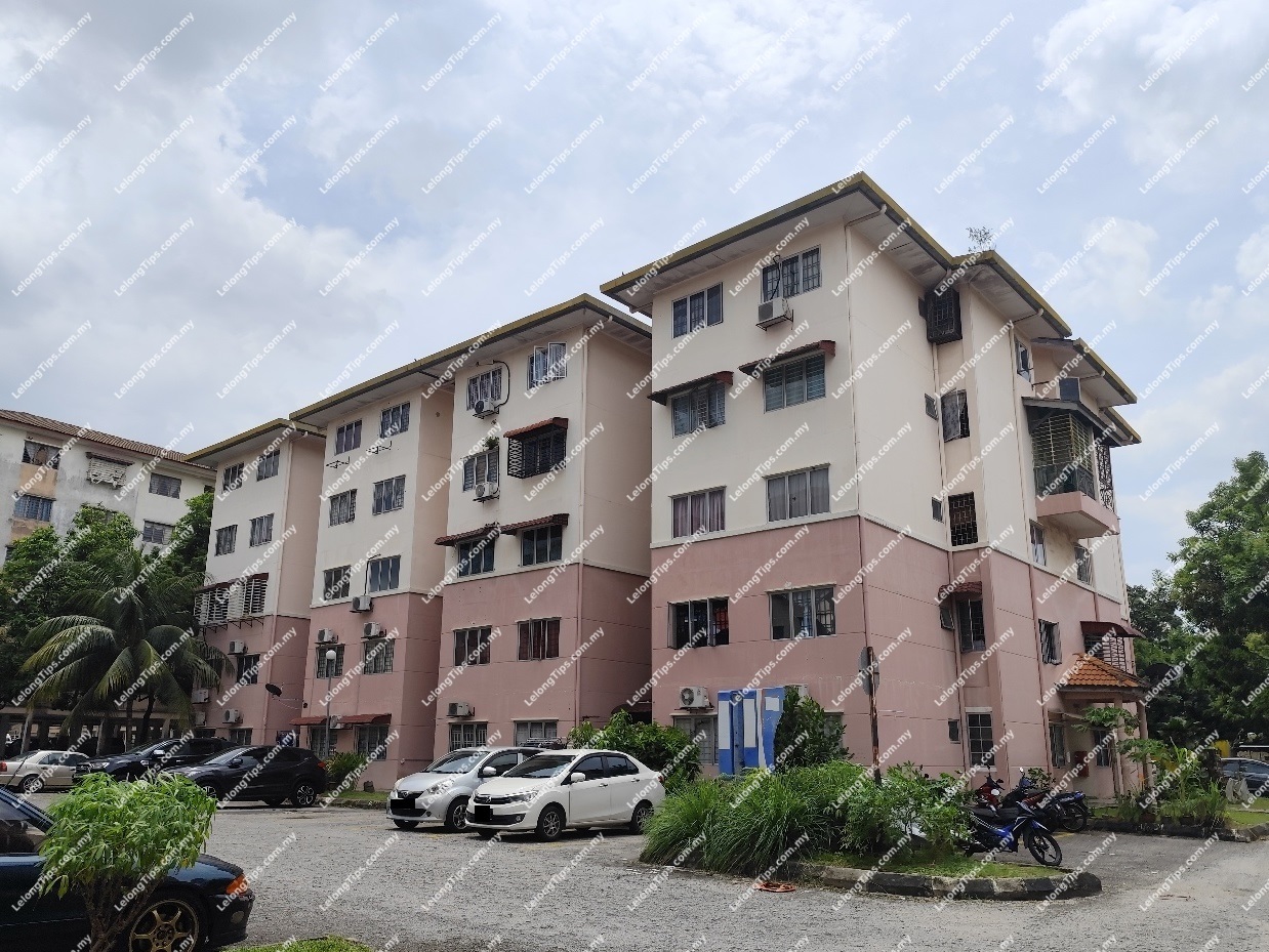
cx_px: 634
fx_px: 843
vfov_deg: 58.9
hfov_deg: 73.9
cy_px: 476
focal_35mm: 23
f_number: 1.65
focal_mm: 6.14
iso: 50
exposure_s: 1/1282
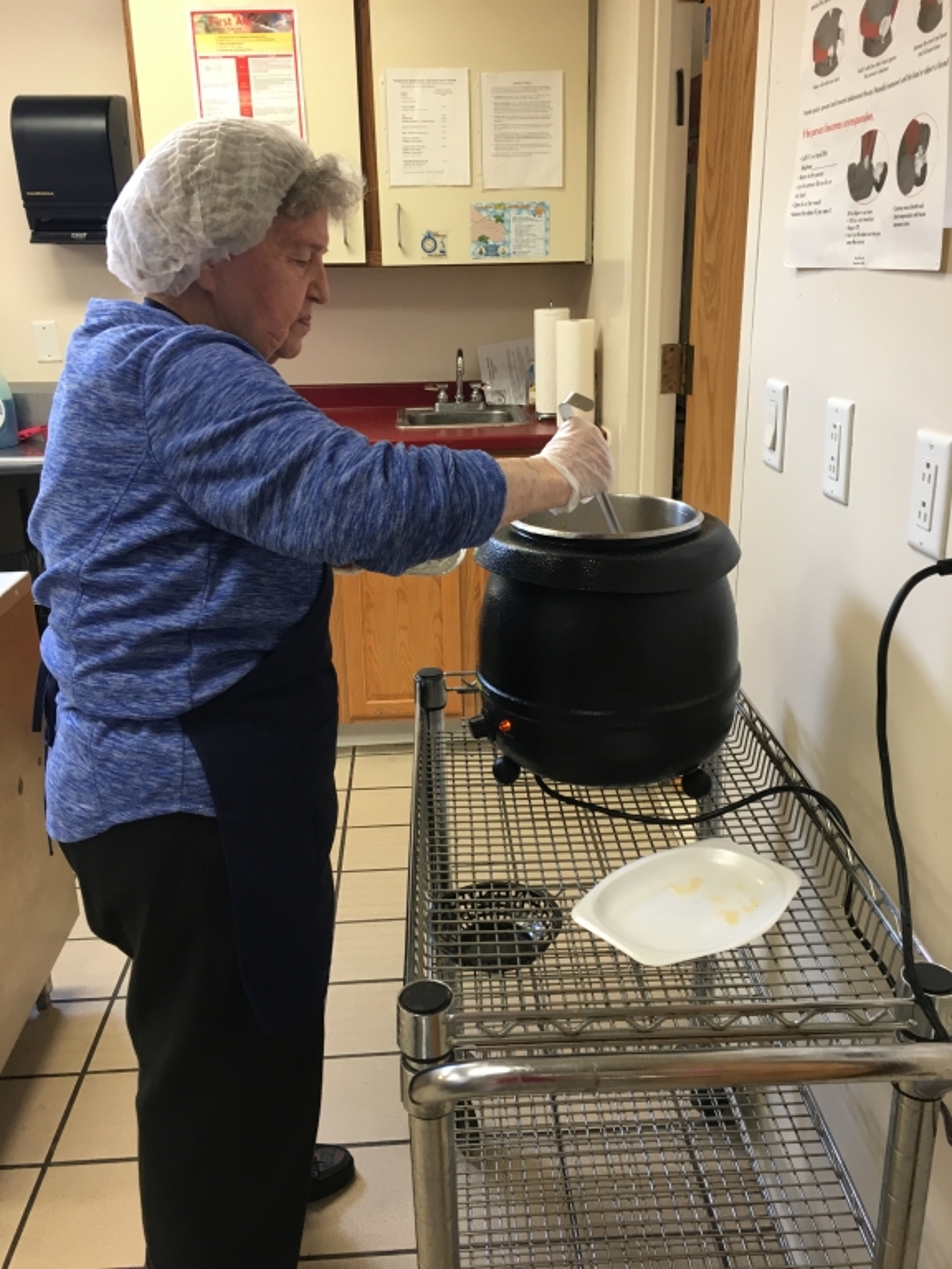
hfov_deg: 48.2
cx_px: 476
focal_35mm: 29
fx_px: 1063
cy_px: 634
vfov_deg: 61.7
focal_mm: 4.15
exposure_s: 1/30
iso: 64
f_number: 2.2
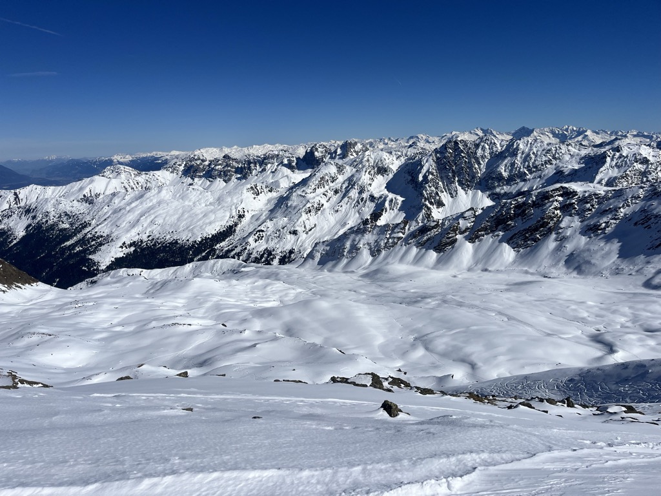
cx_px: 330
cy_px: 248
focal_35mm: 26
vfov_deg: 53.1
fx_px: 496
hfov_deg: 67.3
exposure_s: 1/17241
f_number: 1.6
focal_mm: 5.1
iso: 50
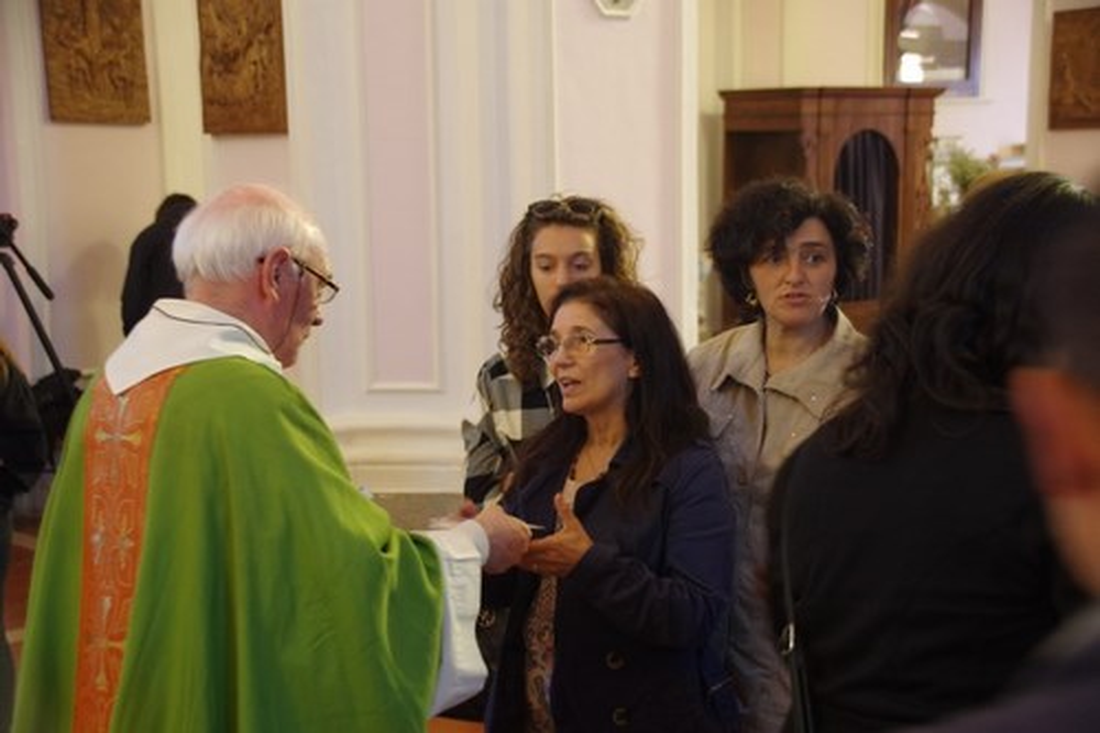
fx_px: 1955
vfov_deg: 21.2
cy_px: 366
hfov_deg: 31.4
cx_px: 550
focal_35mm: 64
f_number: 5
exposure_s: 1/30
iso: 1600
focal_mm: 43
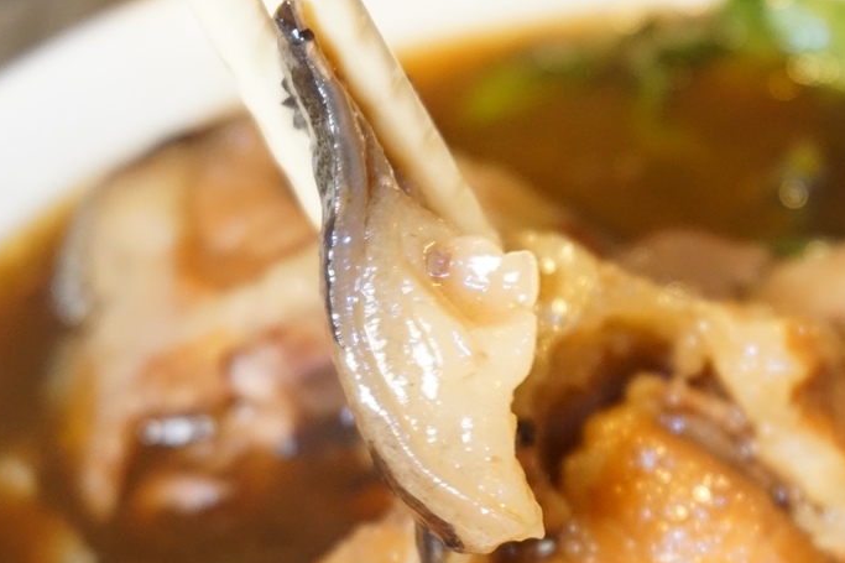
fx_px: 2481
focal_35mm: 106
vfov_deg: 12.9
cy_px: 342
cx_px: 403
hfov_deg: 19.3
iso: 3200
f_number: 5.6
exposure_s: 1/25
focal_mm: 47
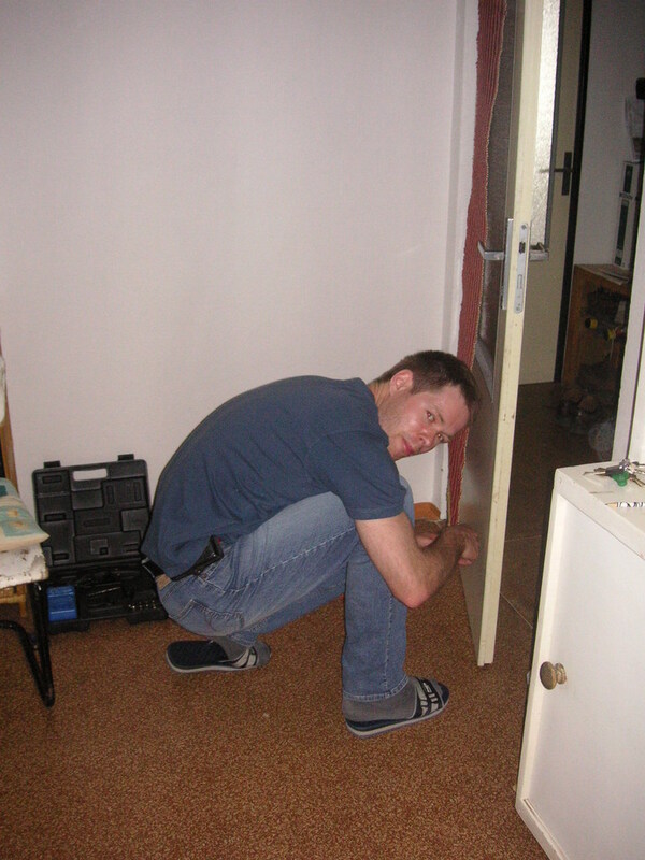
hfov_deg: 38.7
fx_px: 919
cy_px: 430
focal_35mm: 37
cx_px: 322
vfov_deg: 50.1
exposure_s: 1/45
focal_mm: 6.1
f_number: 2.8
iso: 160
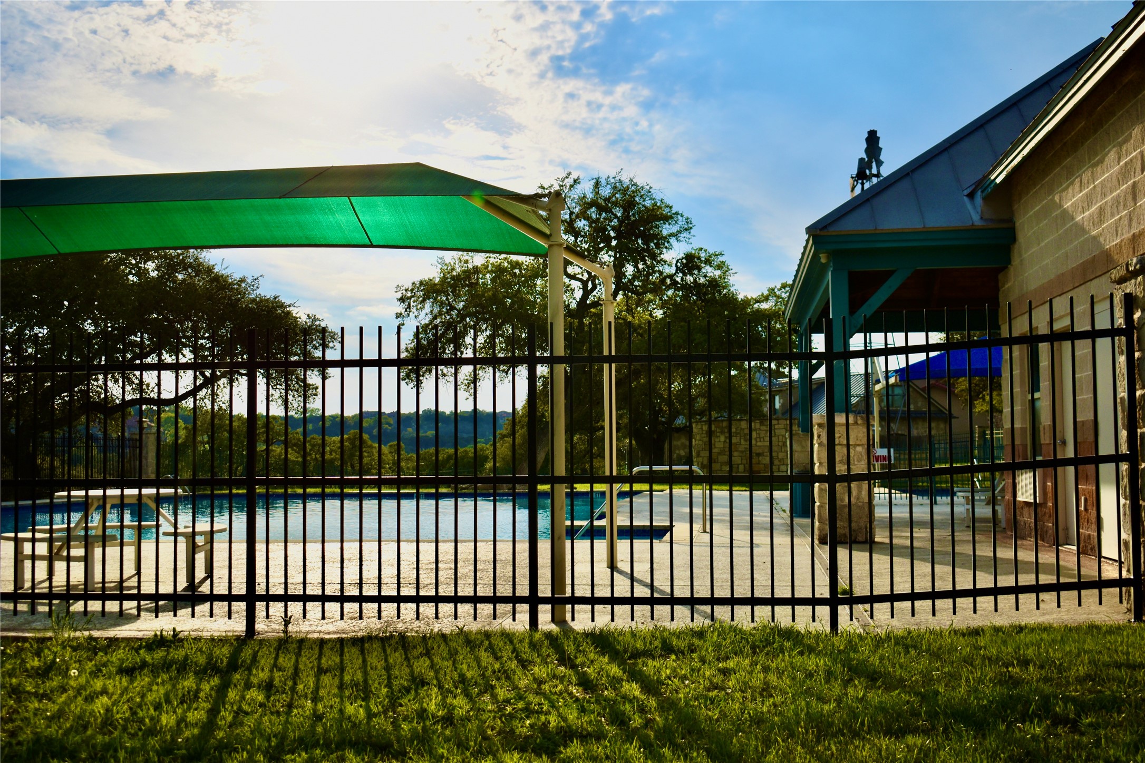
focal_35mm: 44
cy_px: 382
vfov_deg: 30.8
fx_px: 1383
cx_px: 572
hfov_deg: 45.0
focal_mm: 29
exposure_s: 1/2500
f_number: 5
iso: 125
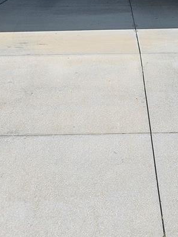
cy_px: 25
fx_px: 494
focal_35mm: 72
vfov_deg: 26.2
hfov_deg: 20.3
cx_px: 131
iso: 50
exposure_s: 1/8116
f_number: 1.8
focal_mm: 5
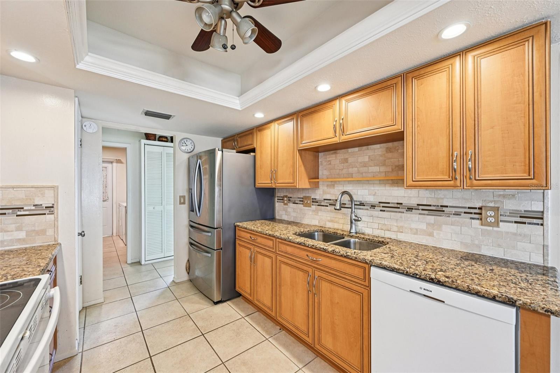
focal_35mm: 14
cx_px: 280
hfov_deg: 104.3
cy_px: 186
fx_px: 218
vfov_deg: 81.2
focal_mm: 14
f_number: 8
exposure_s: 1/10
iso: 400
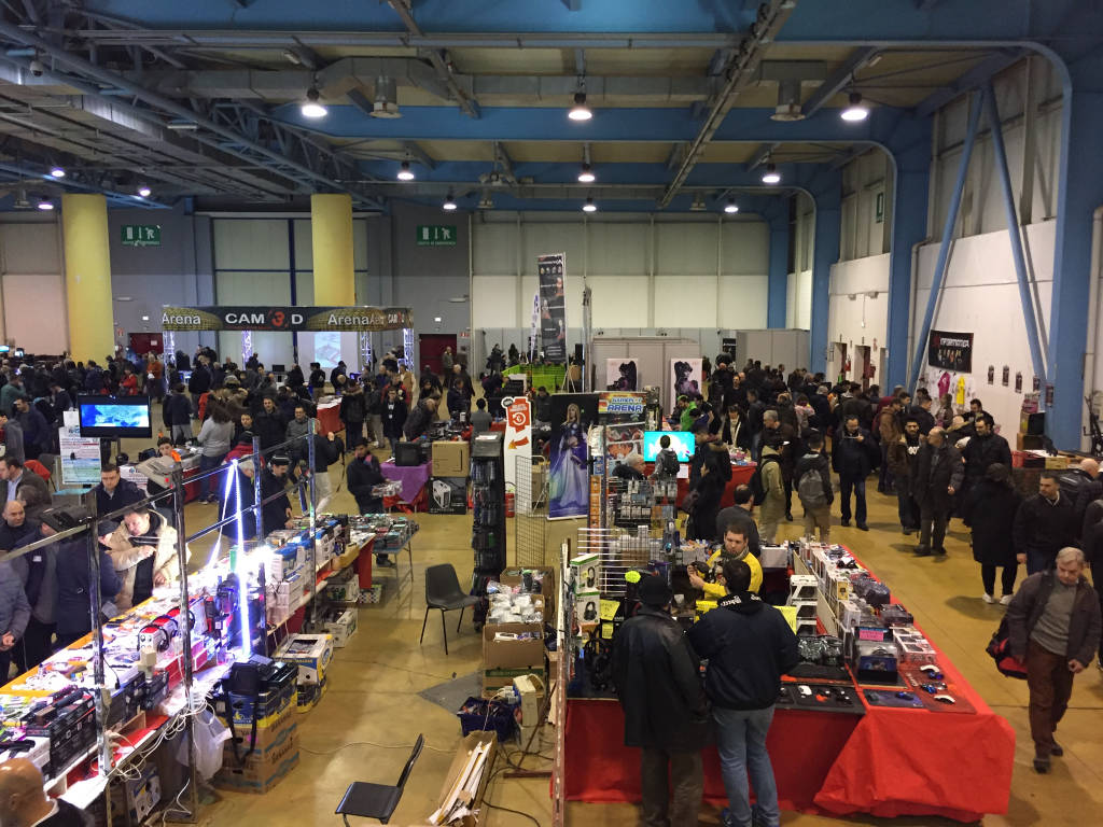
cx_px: 552
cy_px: 414
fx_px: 924
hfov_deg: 61.7
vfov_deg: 48.2
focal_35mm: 29
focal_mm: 4.15
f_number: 2.2
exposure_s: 1/33
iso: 250
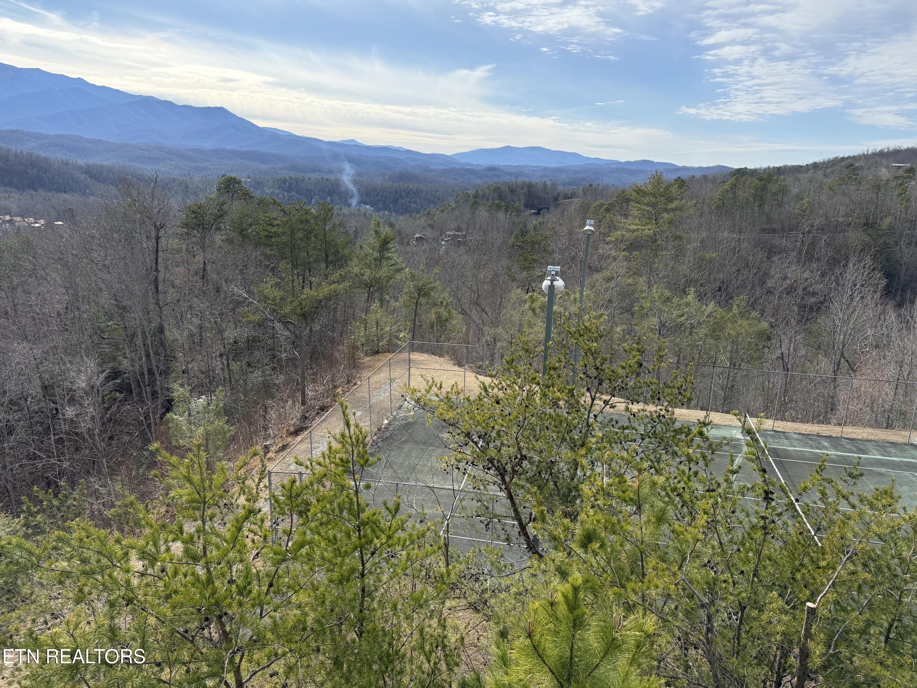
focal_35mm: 24
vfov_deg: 56.8
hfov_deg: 71.6
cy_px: 344
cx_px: 458
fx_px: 636
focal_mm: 6.76
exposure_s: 1/3953
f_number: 1.78
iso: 125
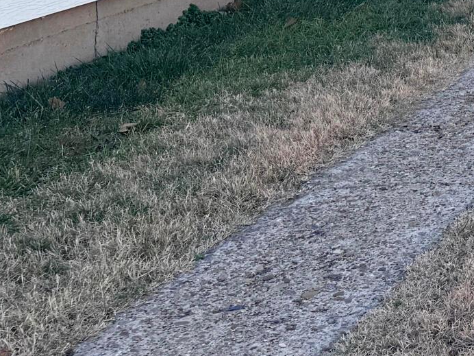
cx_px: 714
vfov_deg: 13.9
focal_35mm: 104
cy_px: -38
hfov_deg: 17.1
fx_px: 1424
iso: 80
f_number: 1.78
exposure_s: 1/1456
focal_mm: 6.76
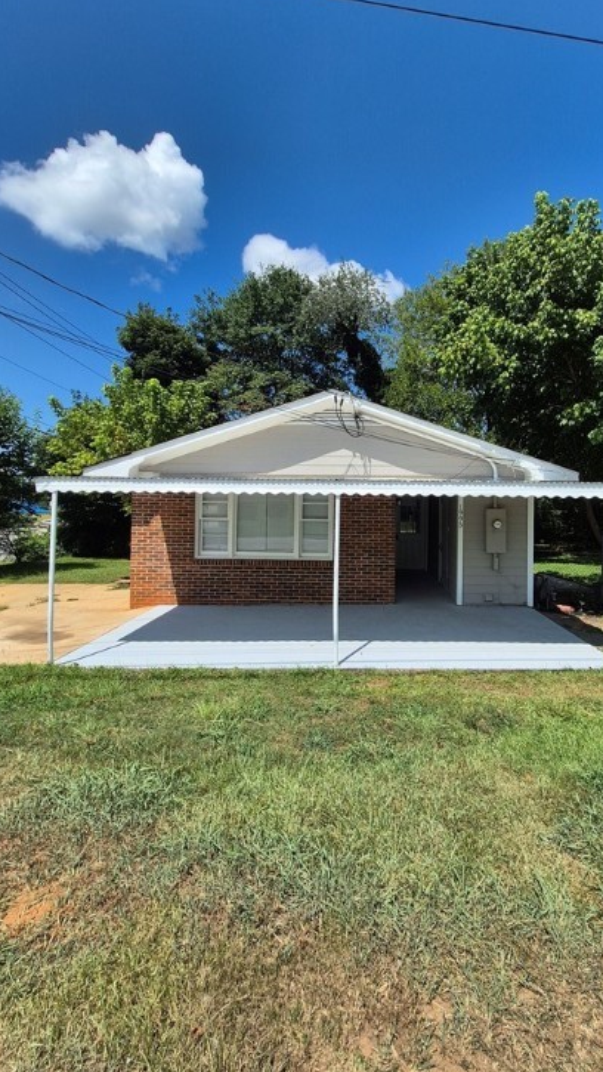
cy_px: 507
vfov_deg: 102.9
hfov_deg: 69.5
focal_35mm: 15
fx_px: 426
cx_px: 374
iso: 50
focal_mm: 1.74
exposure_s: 1/2080
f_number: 2.2
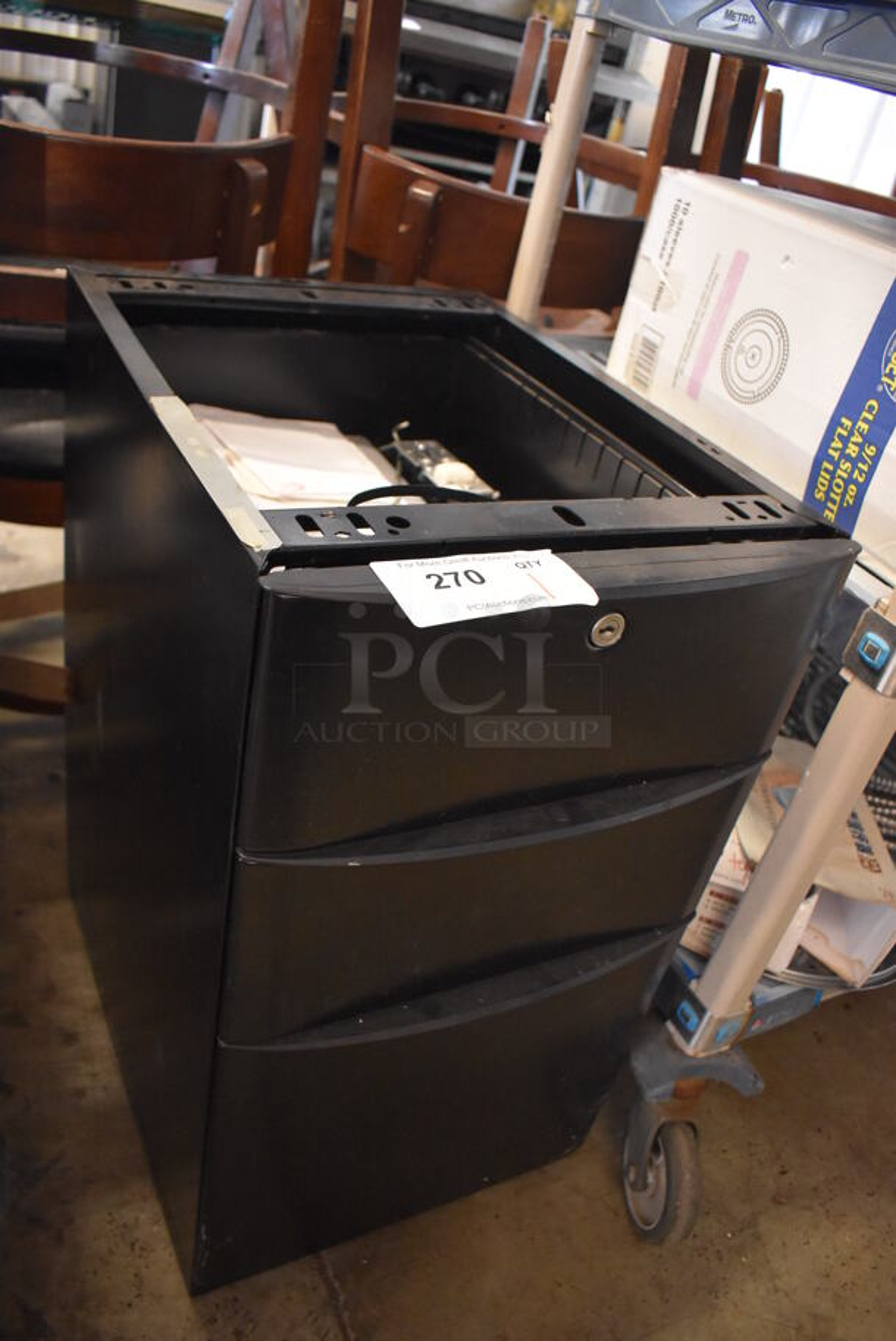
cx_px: 448
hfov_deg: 48.0
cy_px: 670
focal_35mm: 27
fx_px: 1006
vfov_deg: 67.3
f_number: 3.5
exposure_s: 1/60
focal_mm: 18
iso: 4000
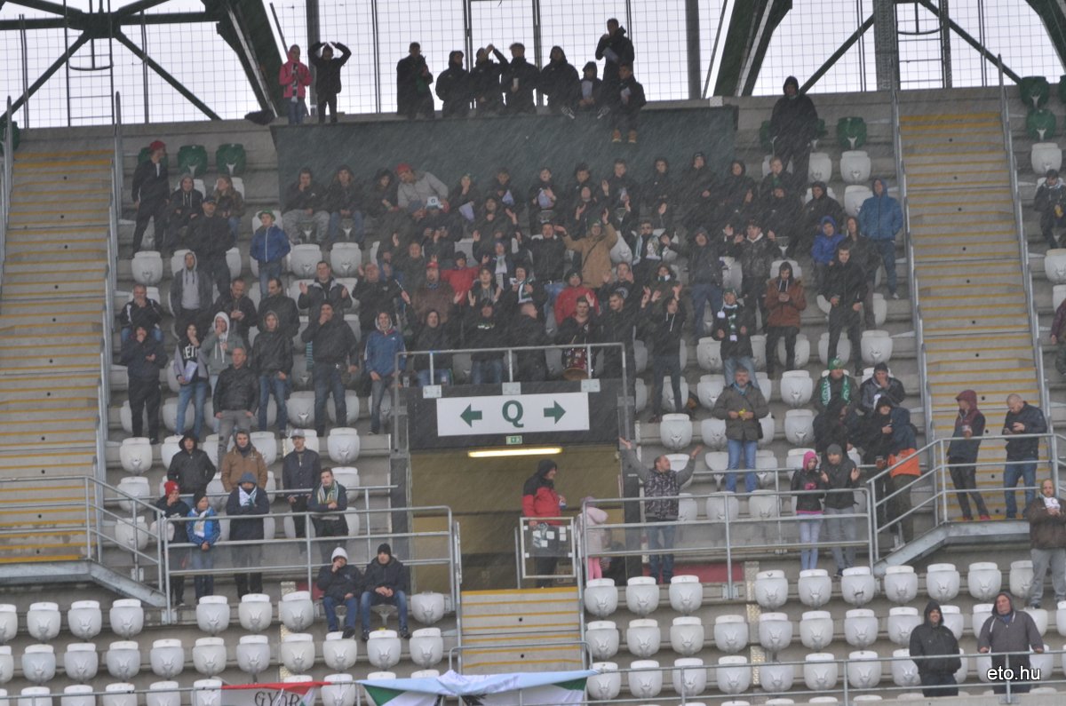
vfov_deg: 5.4
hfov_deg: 8.1
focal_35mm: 255
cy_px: 353
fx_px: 7536
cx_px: 533
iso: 500
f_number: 7.1
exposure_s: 1/100
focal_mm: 170
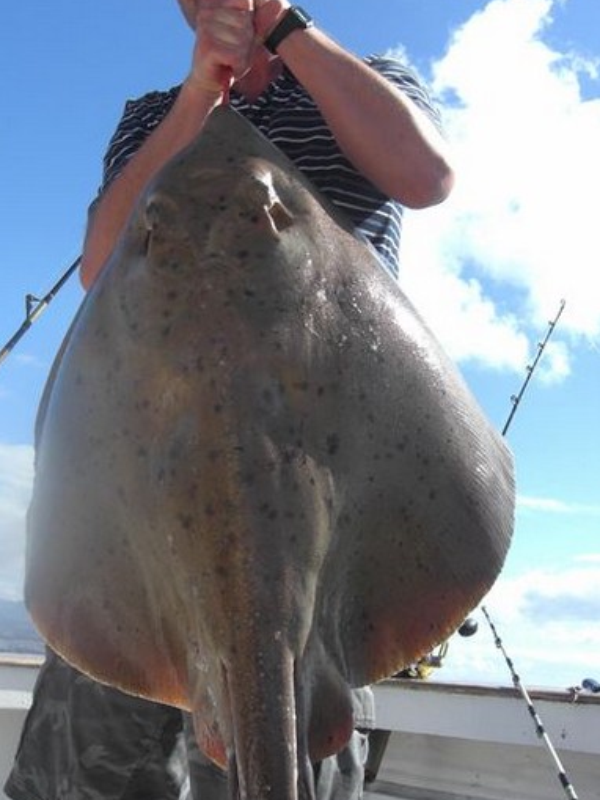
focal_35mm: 47
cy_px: 347
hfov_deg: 30.8
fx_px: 1086
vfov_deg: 40.3
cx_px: 232
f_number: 4
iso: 80
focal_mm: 7.9
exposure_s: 1/640
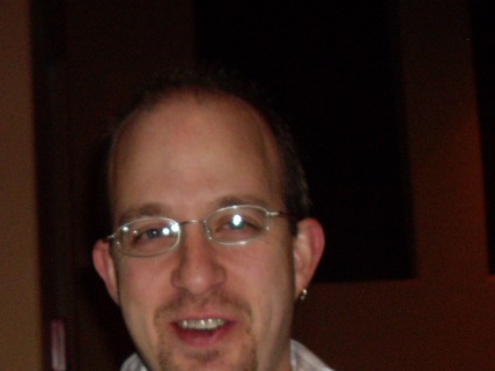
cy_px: 348
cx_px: 150
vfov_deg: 16.0
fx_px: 1301
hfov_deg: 21.4
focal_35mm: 91
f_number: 2.7
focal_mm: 6.2
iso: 200
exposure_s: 1/40
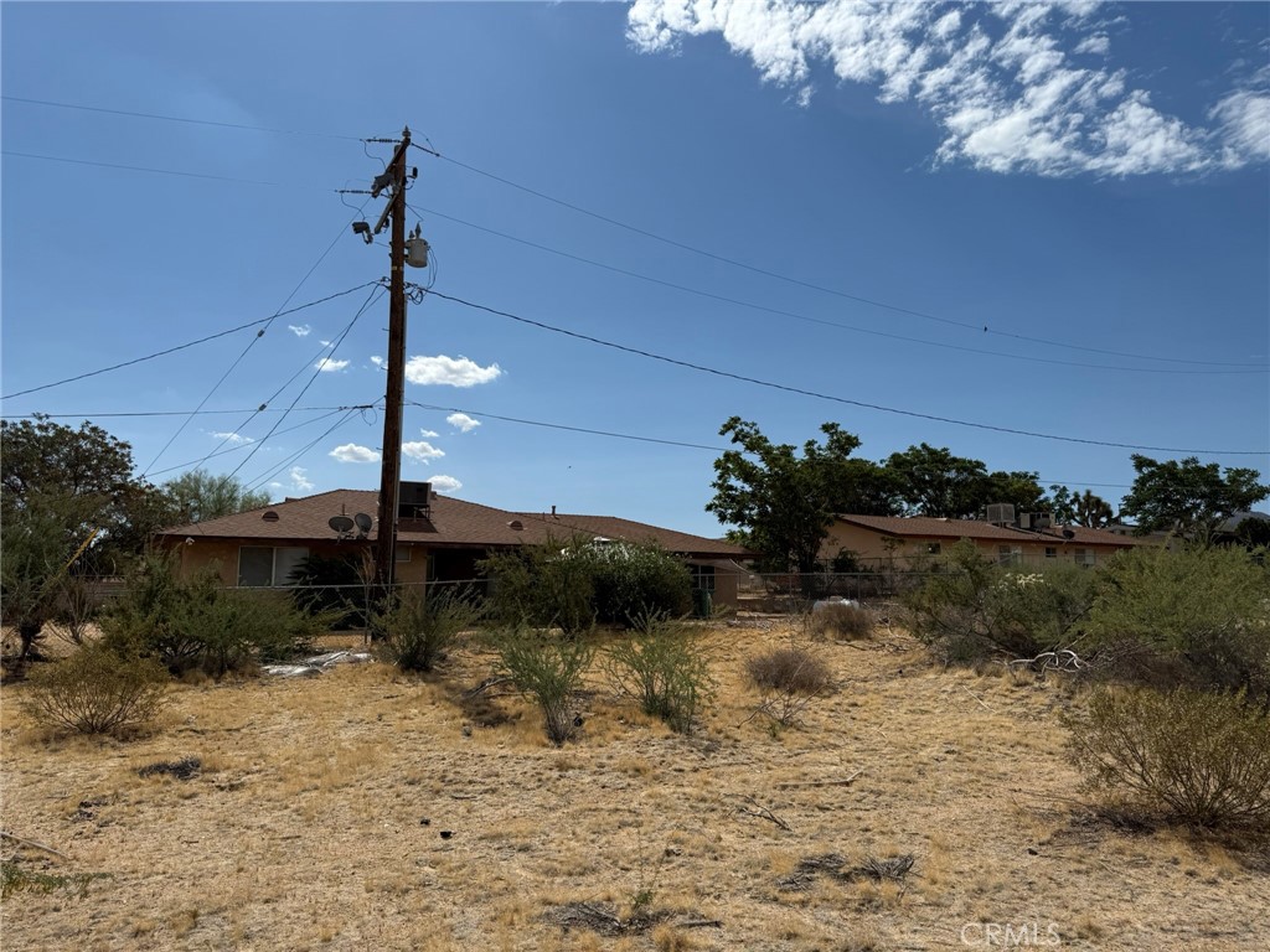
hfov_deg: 71.6
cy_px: 476
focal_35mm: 24
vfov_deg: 56.8
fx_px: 881
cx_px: 635
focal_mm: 6.76
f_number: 1.78
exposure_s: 1/11905
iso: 80
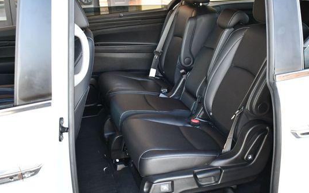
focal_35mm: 44
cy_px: 98
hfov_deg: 45.2
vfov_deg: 29.2
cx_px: 174
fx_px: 371
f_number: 3.5
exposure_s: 1/160
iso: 800
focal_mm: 18
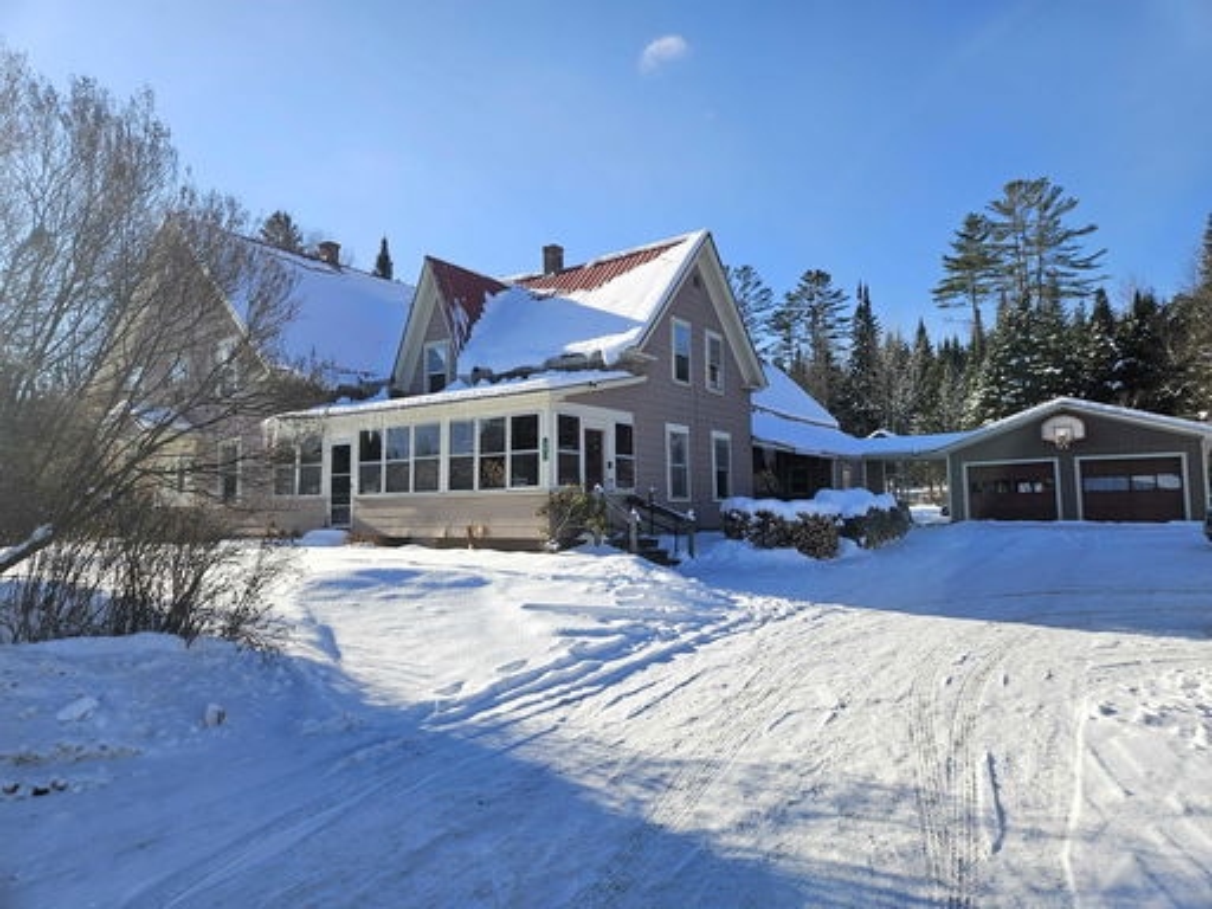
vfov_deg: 58.9
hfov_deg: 73.9
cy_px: 454
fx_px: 805
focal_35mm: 23
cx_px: 606
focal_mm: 5.4
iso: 25
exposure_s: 1/1321
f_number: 1.8
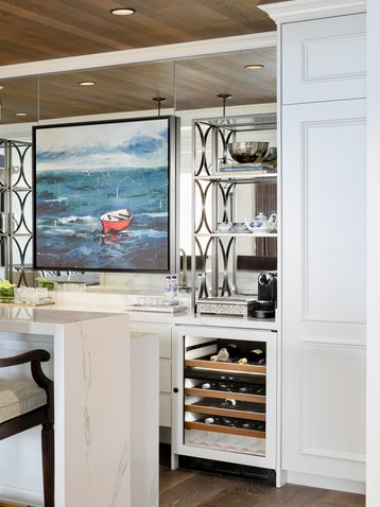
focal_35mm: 58
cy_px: 237
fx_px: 850
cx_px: -19
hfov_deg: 23.9
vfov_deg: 33.2
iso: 125
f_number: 11
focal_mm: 36
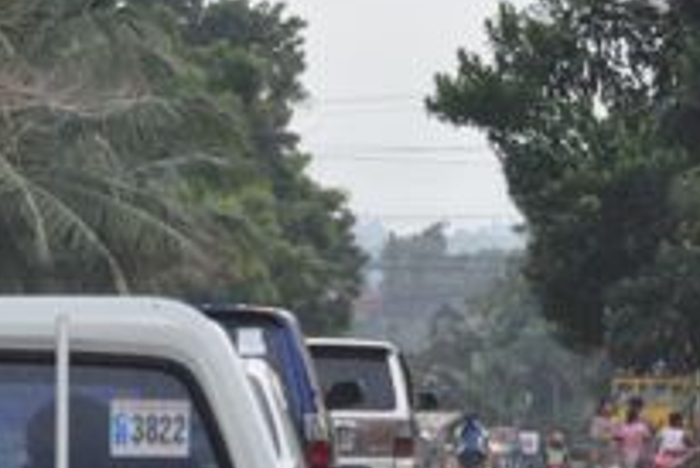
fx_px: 9565
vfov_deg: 2.8
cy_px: 237
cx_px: 219
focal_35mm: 492
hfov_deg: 4.2
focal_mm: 105
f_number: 10
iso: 3200
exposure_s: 1/200
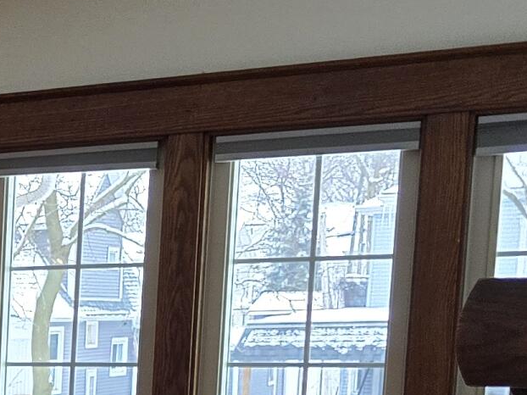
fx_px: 1689
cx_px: -626
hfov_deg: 14.0
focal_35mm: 111
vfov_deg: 12.7
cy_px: 574
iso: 200
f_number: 1.7
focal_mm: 6.3
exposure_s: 1/180
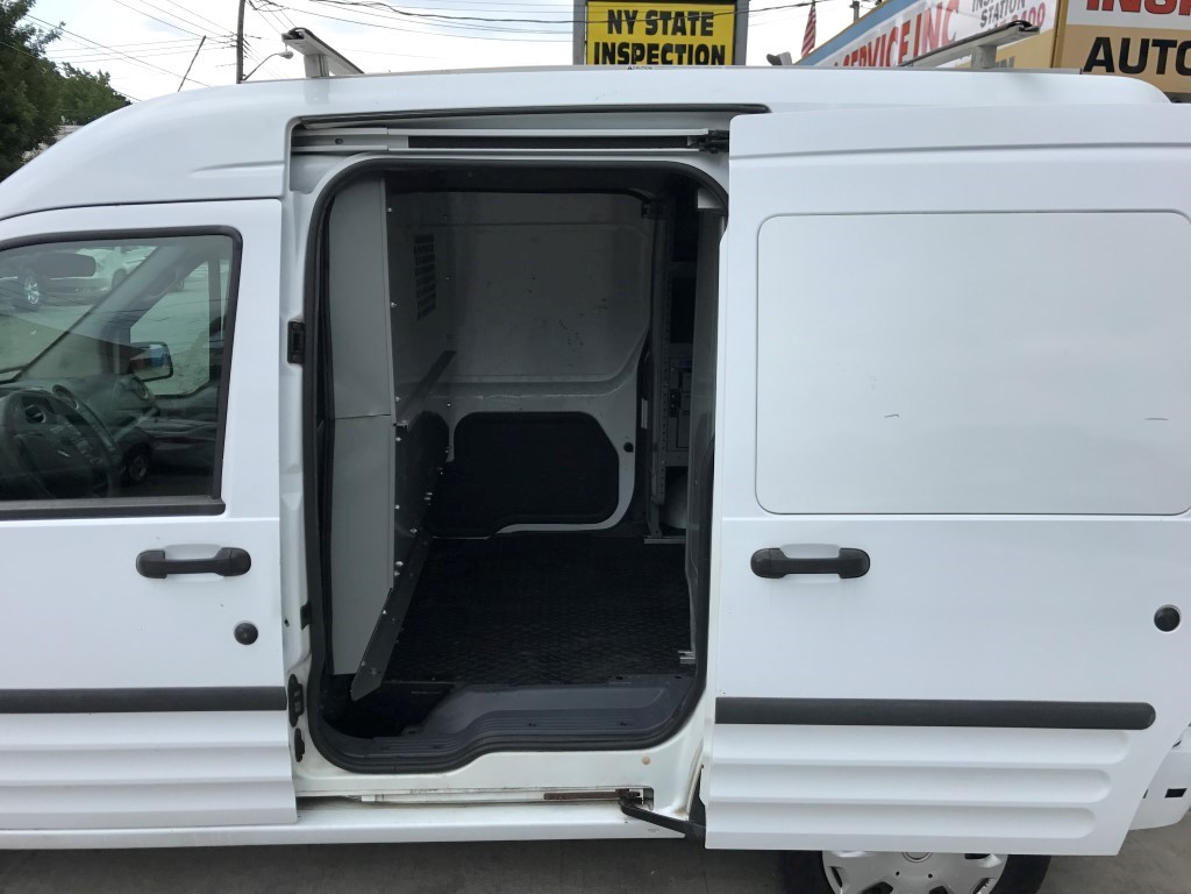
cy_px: 447
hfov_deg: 63.4
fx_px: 963
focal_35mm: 28
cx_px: 596
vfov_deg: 49.7
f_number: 1.8
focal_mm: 3.99
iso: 20
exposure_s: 1/577
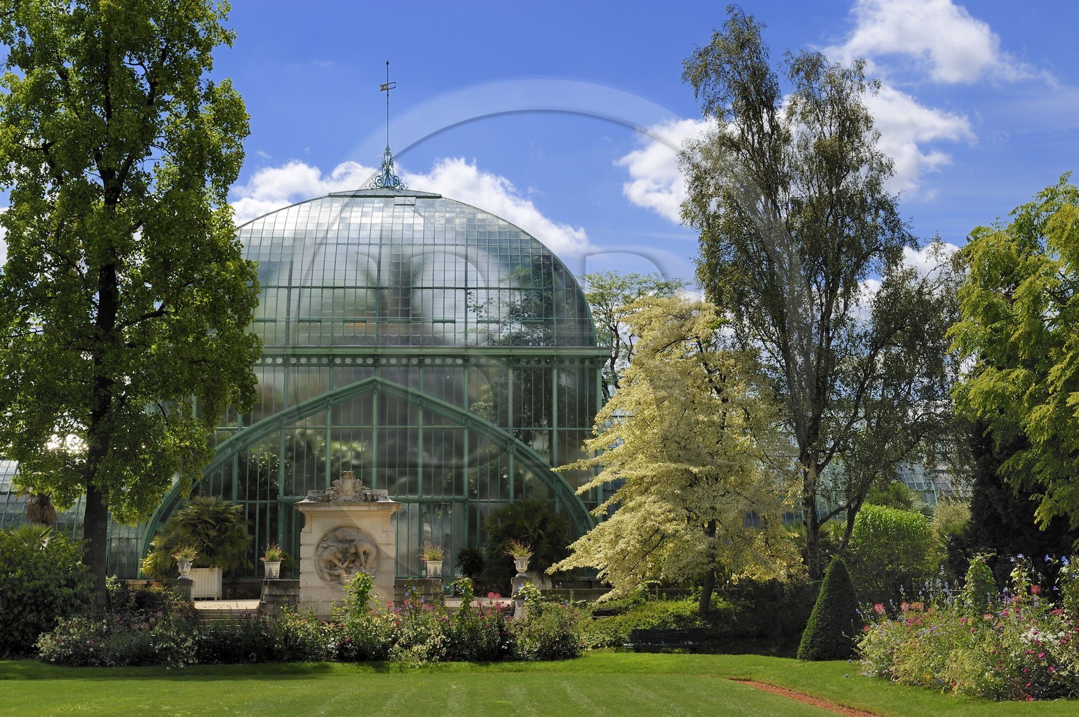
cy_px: 358
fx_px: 1736
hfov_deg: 34.5
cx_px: 540
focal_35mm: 58
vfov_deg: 23.3
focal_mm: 58
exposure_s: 1/160
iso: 200
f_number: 16
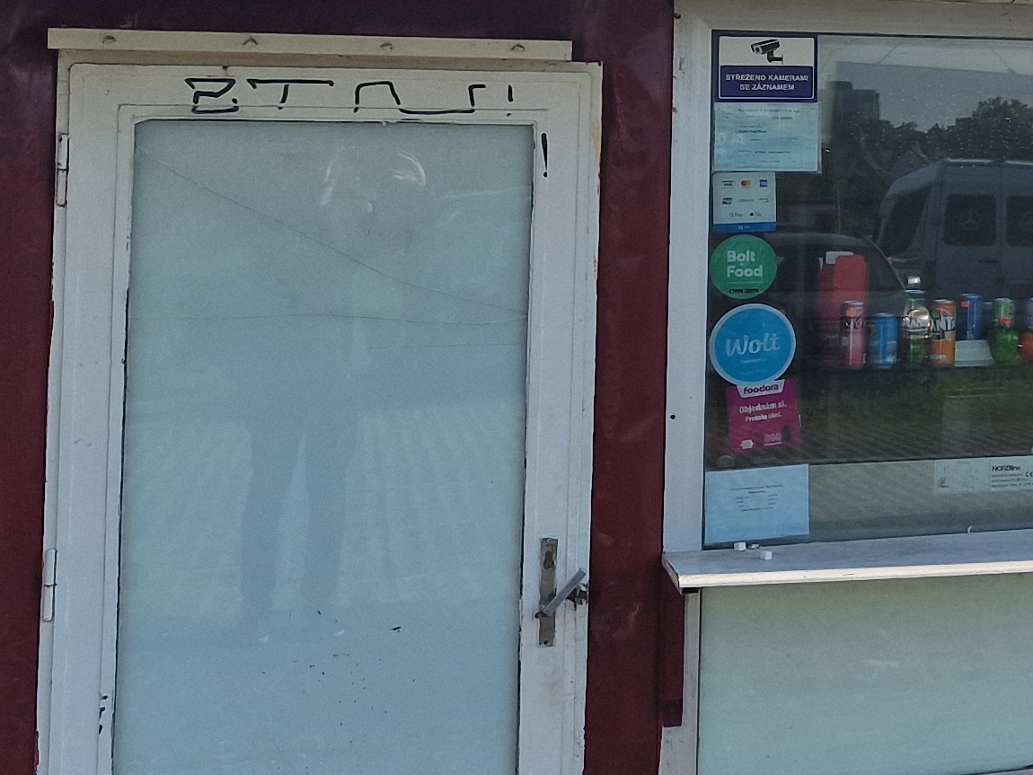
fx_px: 2388
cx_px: 1486
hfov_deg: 21.2
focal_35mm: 80
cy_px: 102
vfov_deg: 18.2
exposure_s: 1/1080
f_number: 1.8
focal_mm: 6.4
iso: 50
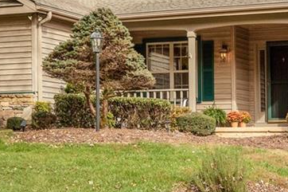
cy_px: 45
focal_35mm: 99
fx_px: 792
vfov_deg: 13.8
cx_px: 179
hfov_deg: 20.6
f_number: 7.1
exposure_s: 1/1600
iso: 320
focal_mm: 35
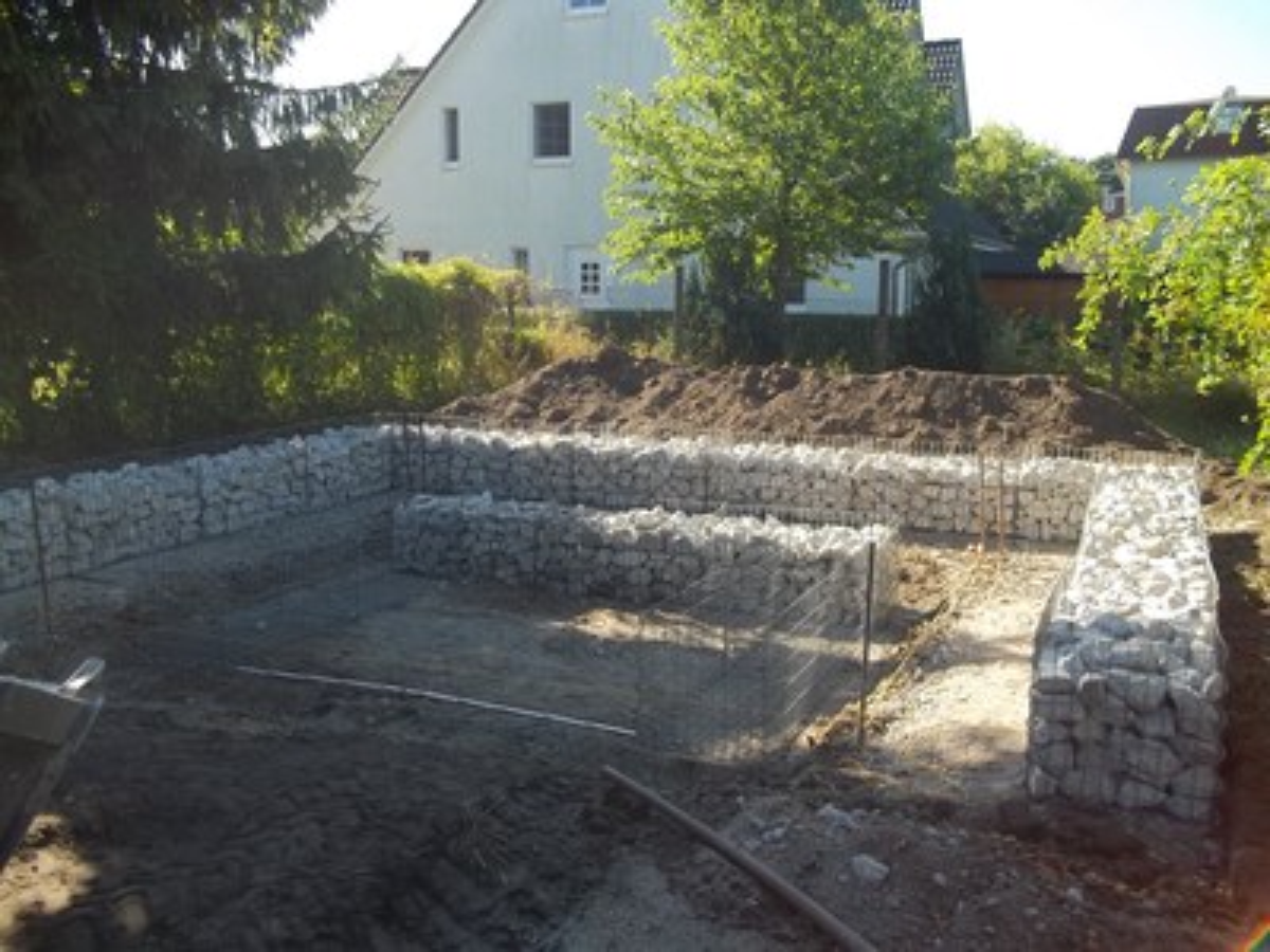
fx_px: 1174
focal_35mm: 32
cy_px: 476
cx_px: 635
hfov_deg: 56.8
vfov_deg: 44.2
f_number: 2.9
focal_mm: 5.7
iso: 64
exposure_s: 1/320
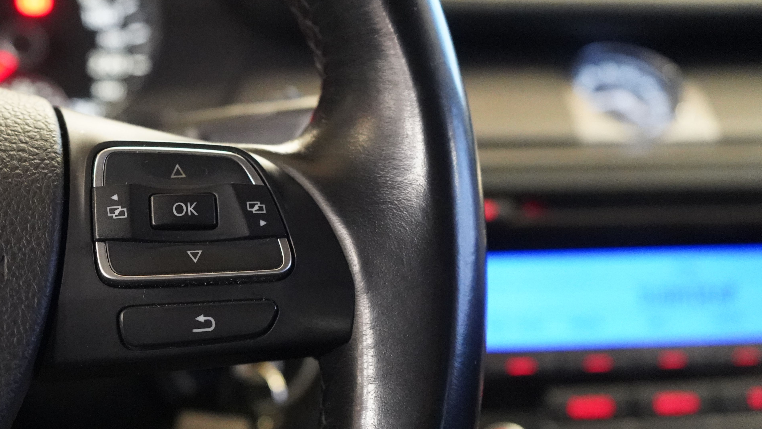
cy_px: 234
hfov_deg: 36.2
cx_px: 169
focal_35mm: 56
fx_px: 1131
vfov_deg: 21.4
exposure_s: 1/40
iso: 12800
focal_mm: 34
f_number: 4
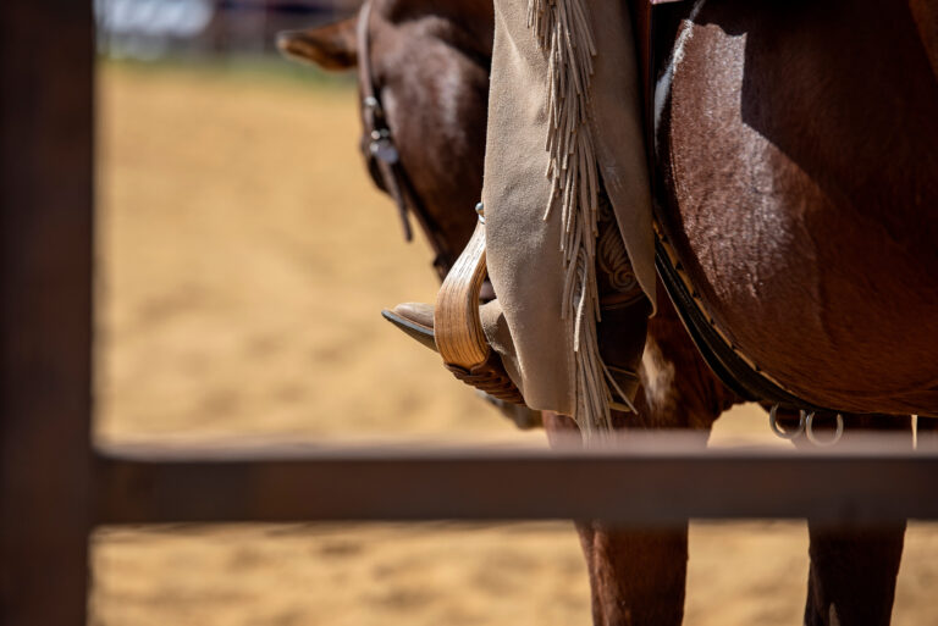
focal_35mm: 200
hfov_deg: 10.3
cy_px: 313
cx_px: 469
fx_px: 5214
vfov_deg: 6.9
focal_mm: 200
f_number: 4
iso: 100
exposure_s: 1/2500
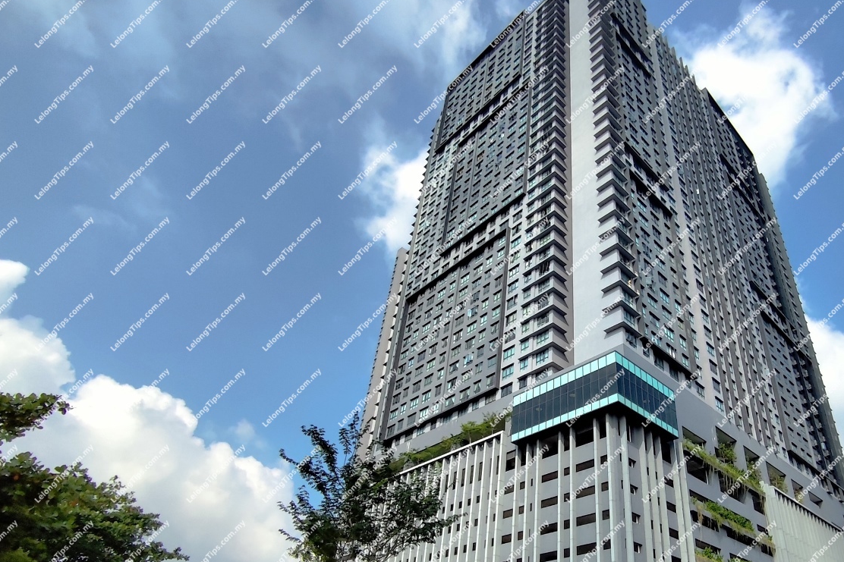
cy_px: 323
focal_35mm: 22
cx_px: 508
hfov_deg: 77.7
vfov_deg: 57.0
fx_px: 516
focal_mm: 1.65
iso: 50
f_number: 2.2
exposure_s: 1/1442
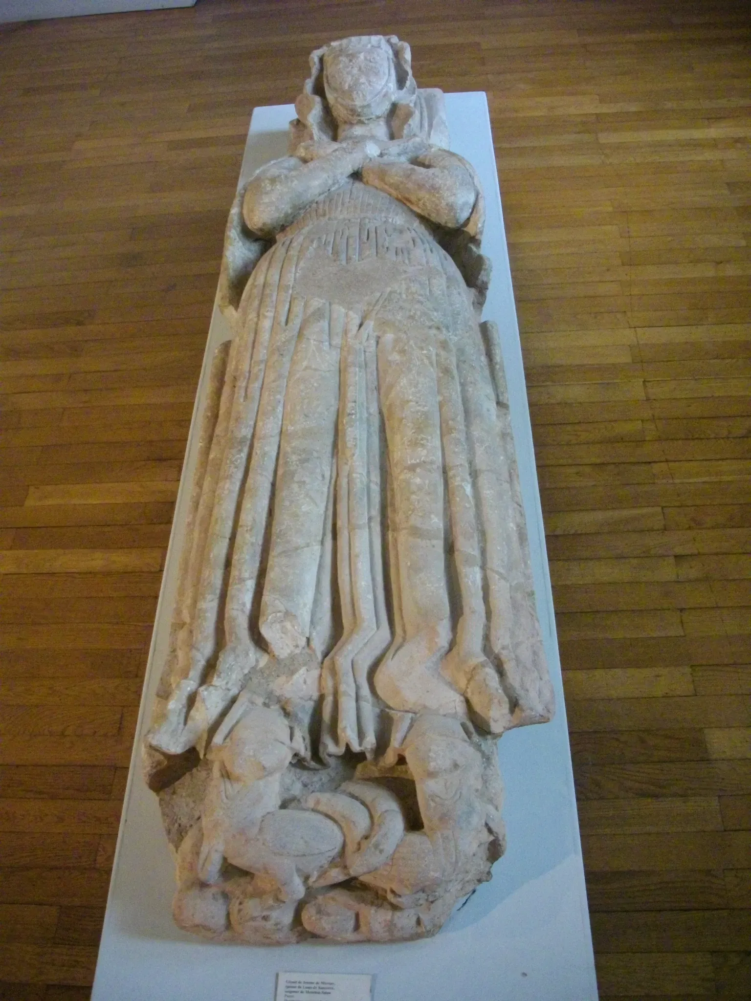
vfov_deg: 50.1
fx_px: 1070
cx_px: 376
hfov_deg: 38.7
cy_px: 500
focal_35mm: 37
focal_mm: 6.2
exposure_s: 1/50
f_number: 2.8
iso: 578
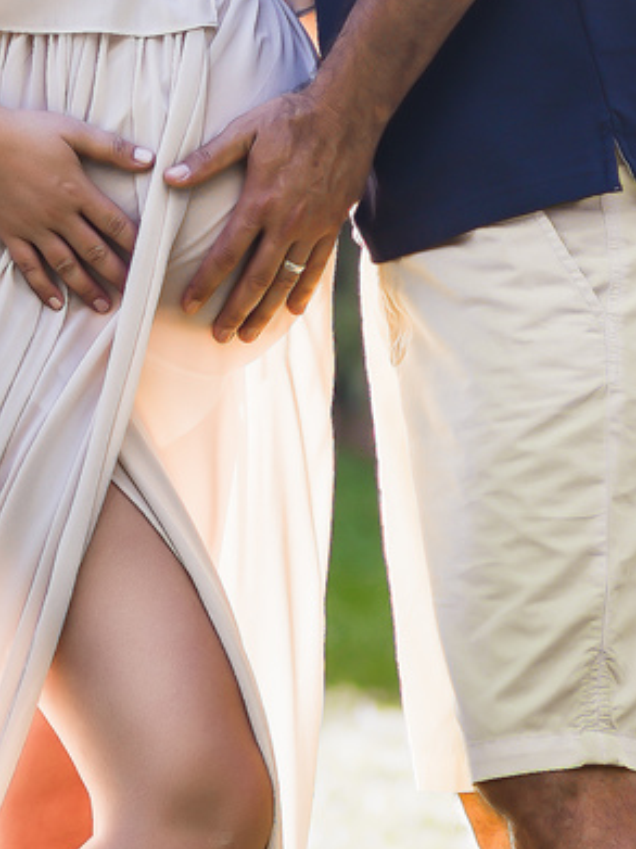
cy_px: -145
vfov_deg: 5.3
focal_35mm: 376
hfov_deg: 4.0
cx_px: 187
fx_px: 9216
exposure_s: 1/320
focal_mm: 85
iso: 100
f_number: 2.5
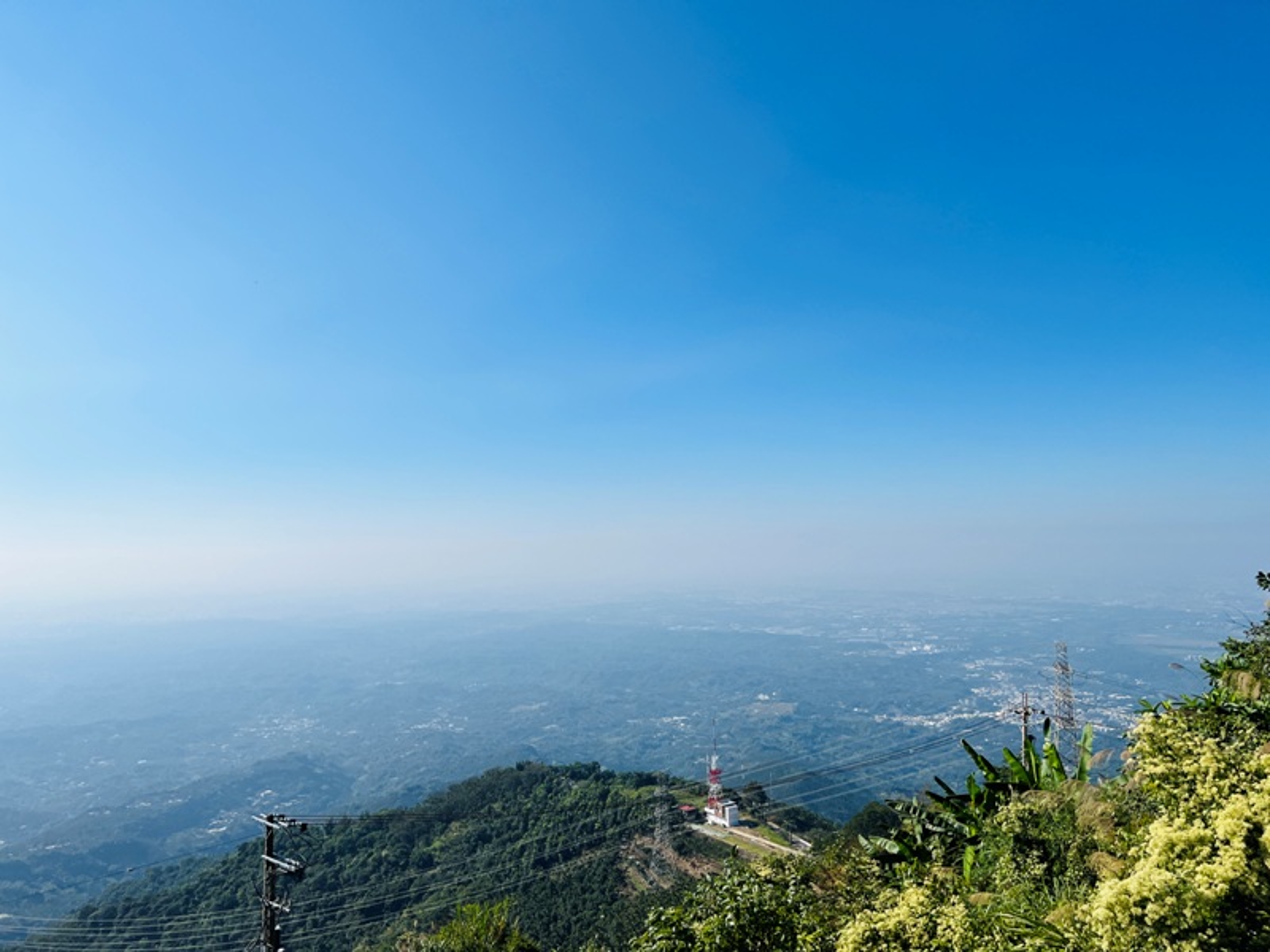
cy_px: 476
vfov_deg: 53.1
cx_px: 635
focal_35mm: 26
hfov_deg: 67.3
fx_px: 954
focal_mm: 5.7
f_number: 1.5
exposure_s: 1/9434
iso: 50
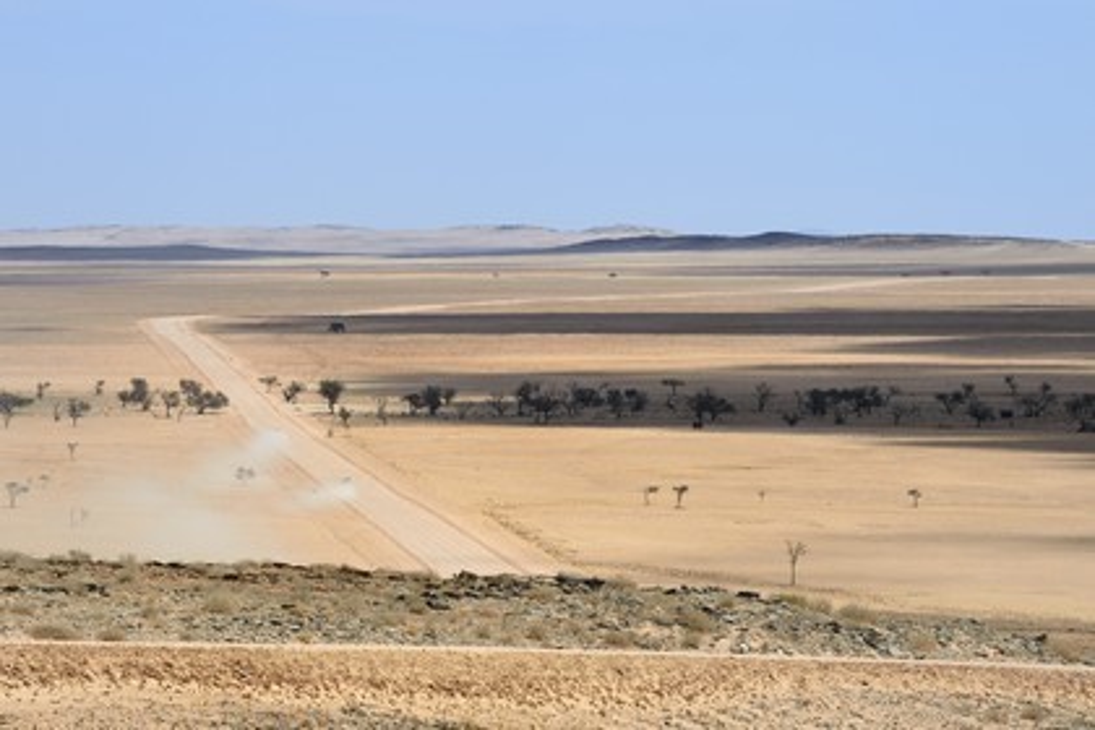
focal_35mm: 200
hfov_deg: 10.3
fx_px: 6083
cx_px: 548
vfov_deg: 6.9
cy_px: 365
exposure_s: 1/250
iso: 200
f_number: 16
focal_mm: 200
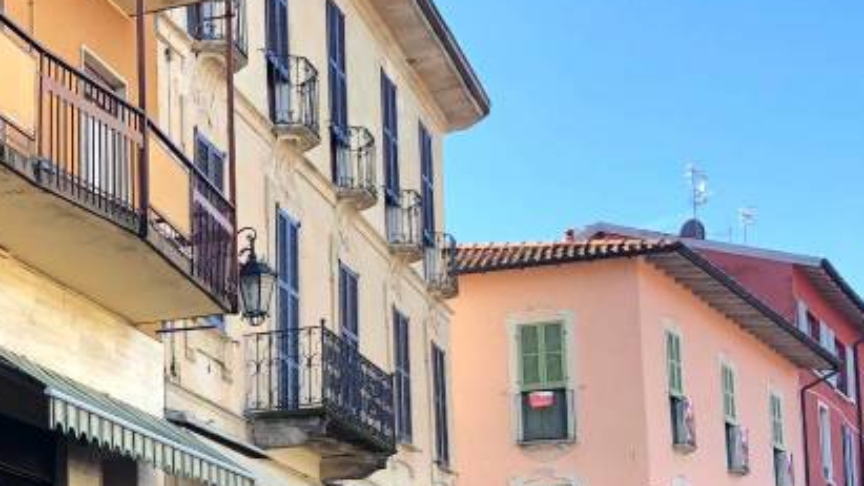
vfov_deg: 15.3
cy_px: 579
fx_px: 1741
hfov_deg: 25.8
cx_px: -82
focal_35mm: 76
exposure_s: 1/218
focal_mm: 3.99
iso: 20
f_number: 1.8
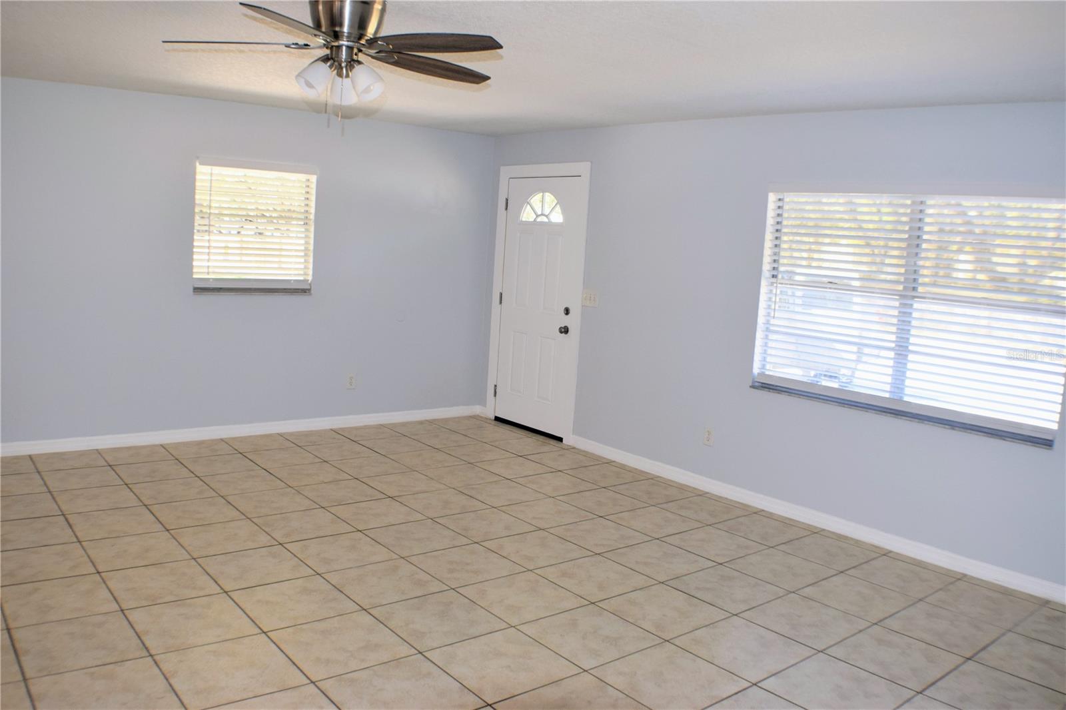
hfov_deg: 51.3
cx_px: 533
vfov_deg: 35.5
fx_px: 1110
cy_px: 355
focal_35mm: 38
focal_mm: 25
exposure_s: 1/125
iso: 500
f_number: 5.6
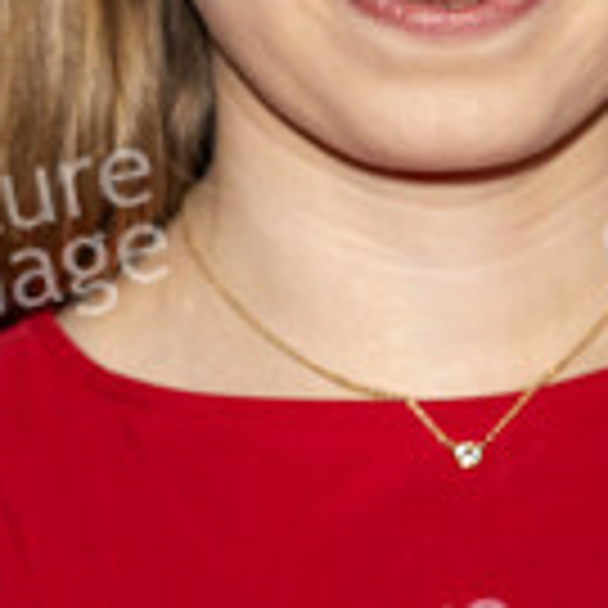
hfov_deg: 4.6
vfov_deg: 4.6
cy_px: 32
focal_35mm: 377
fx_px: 7492
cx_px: 428
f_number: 4.5
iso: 800
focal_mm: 150
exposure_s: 1/200
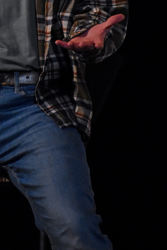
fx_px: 4954
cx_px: 18
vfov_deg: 2.9
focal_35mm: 712
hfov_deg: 1.9
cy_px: -7
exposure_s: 1/160
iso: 3200
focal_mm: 195
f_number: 5.3
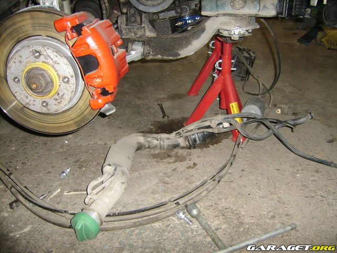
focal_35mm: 35
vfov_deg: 40.7
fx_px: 341
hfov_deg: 52.6
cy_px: 126
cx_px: 168
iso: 142
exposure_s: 1/30
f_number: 2.8
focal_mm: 5.95
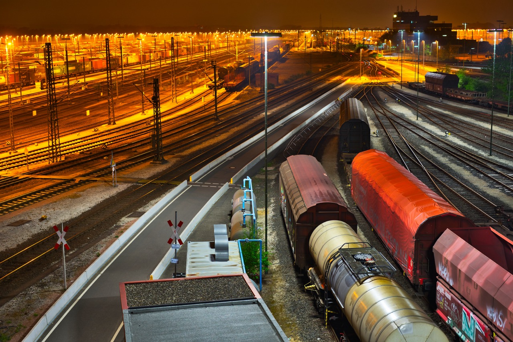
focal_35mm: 50
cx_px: 256
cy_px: 171
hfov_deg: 39.6
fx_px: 712
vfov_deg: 27.0
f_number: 4
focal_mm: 50
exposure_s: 6
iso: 100
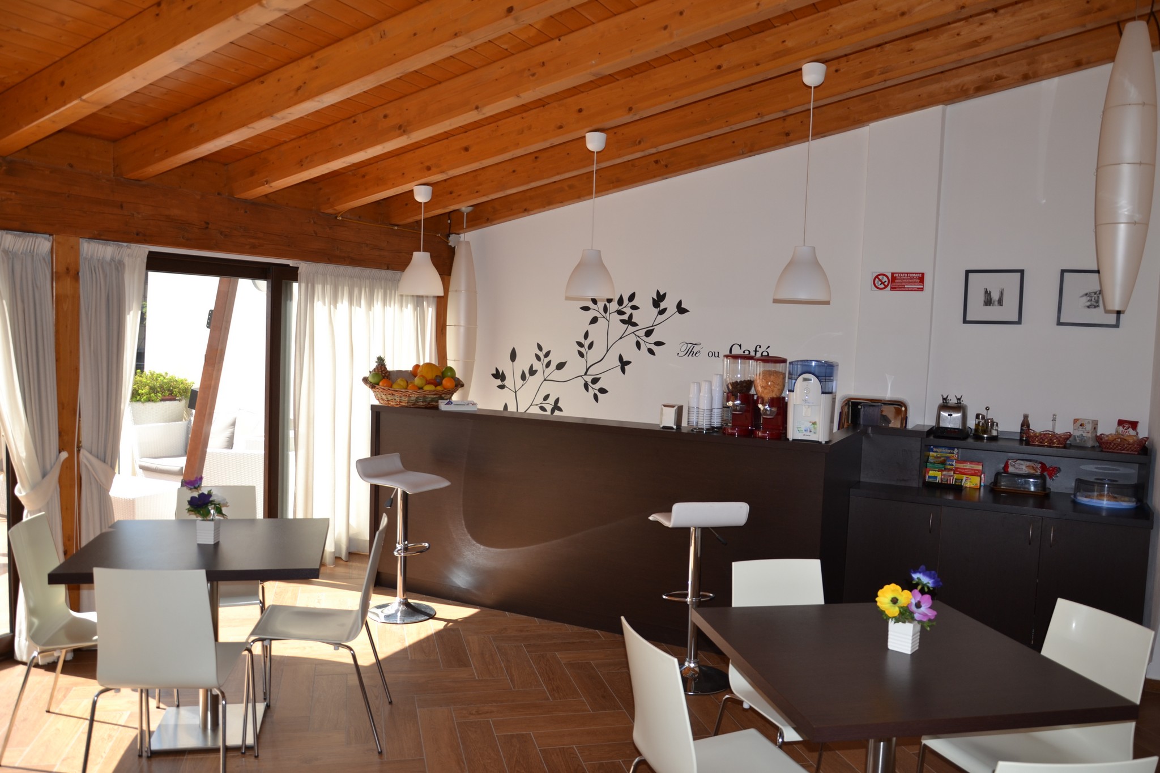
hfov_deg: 67.4
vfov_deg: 47.9
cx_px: 580
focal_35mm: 27
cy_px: 386
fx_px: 870
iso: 100
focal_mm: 18
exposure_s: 1/200
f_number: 4
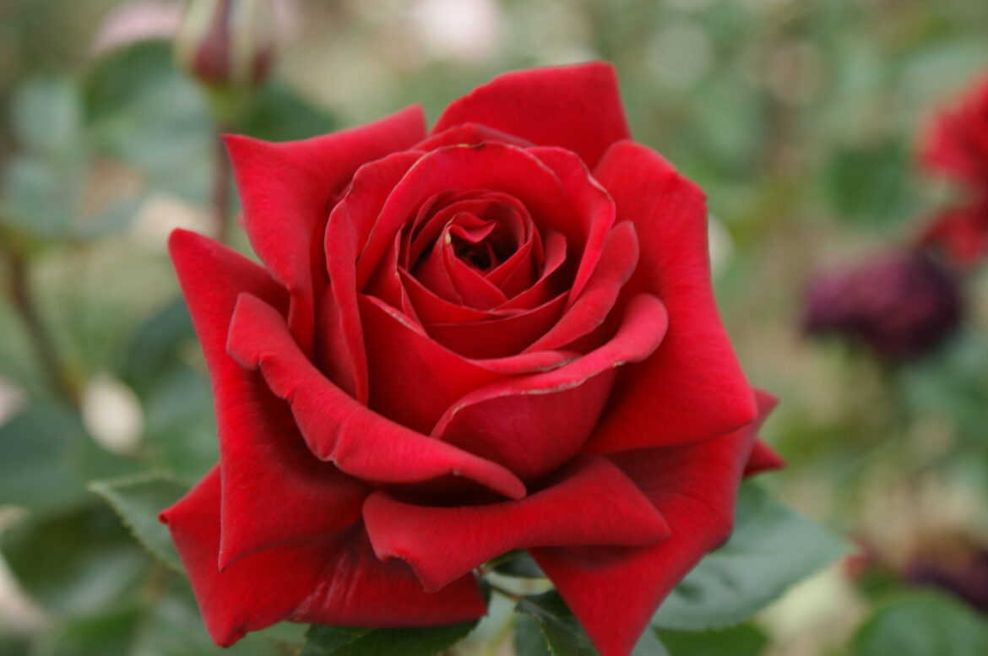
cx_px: 494
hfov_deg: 24.6
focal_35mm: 82
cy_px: 328
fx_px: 2261
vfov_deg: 16.5
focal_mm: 55
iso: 100
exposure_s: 1/100
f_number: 6.3
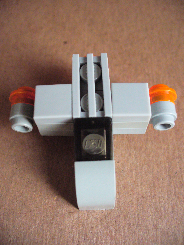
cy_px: 122
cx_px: 92
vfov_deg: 50.1
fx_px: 262
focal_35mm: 37
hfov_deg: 38.7
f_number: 2.8
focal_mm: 6.1
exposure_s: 1/50
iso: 400
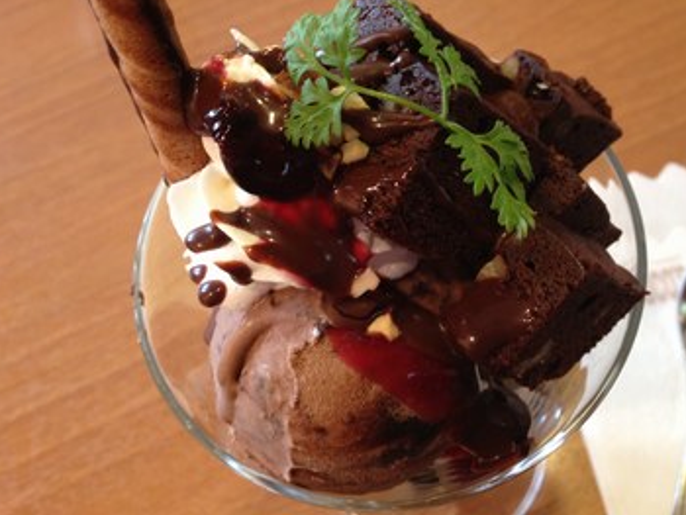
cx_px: 410
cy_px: 221
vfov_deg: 32.2
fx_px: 892
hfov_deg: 41.9
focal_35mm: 45
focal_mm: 4.28
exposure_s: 1/20
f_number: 2.4
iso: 100
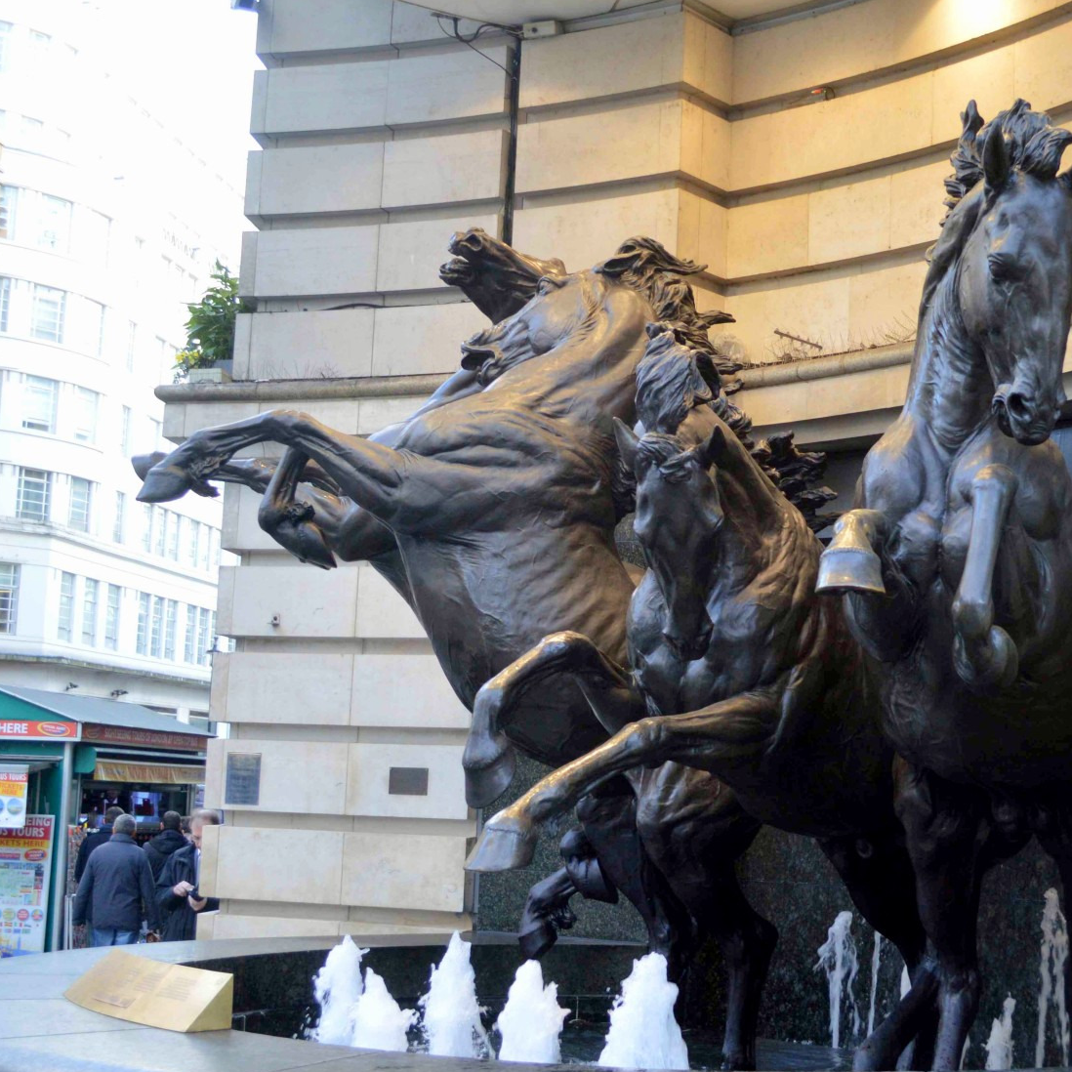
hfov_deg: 29.7
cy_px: 554
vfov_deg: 30.0
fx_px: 1997
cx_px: 776
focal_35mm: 57
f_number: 5
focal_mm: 24
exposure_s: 1/100
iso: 400
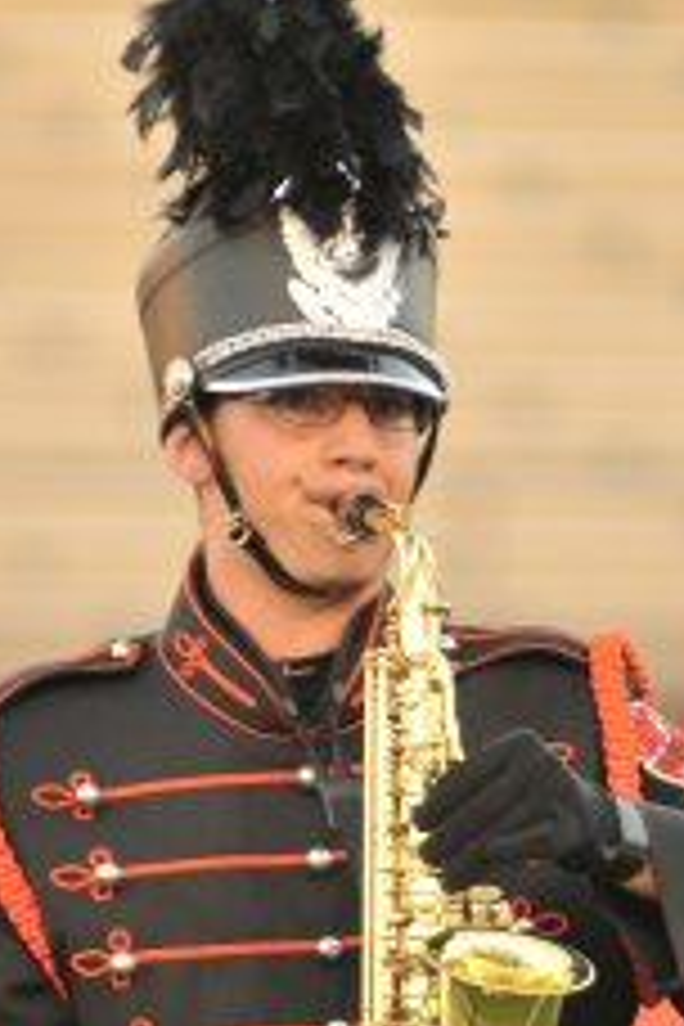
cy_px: 1305
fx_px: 22513
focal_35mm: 790
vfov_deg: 2.6
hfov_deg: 1.7
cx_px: 376
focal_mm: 200
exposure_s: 1/250
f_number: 2.8
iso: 200
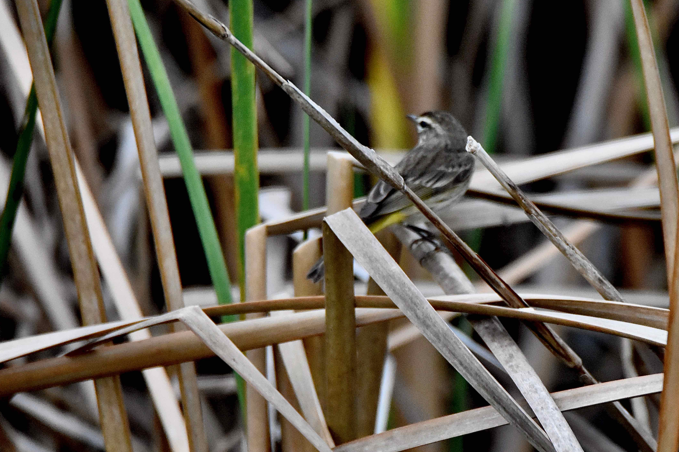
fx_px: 17332
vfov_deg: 1.5
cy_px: 227
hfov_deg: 2.2
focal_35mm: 919
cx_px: 333
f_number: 6.3
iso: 5000
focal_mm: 600
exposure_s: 1/800
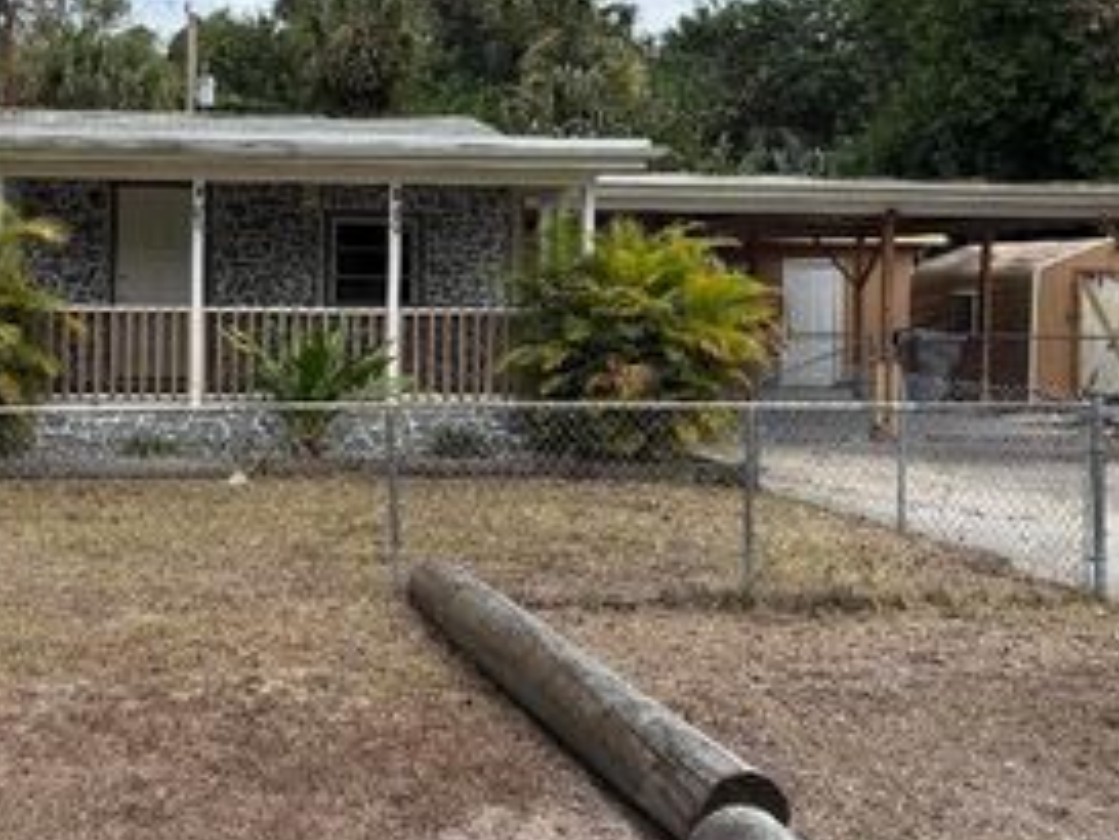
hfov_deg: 41.4
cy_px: 289
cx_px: 254
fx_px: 1423
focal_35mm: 44
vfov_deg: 32.7
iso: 100
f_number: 1.78
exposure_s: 1/2801
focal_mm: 6.76
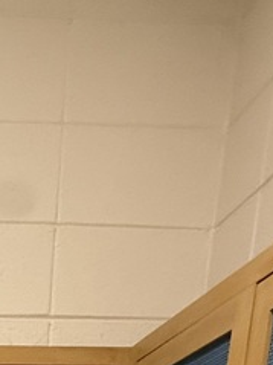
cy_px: 759
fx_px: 631
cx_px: -110
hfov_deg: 21.4
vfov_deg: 18.3
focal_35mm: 60
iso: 400
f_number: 2.2
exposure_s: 1/60
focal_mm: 2.22
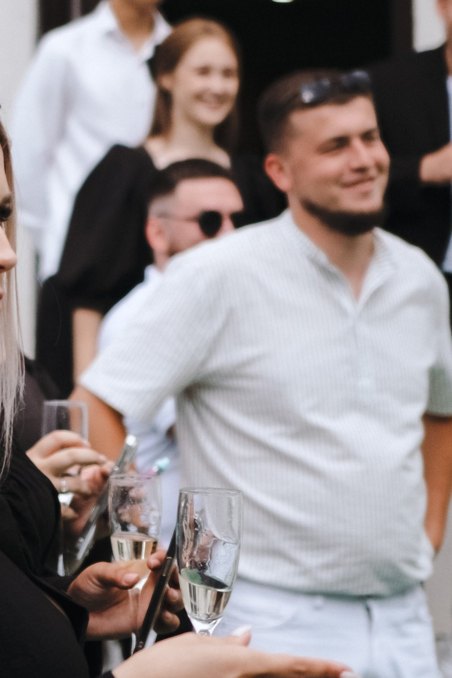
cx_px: -60
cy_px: 183
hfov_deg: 8.6
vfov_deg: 12.9
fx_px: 2995
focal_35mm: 159
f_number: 1.8
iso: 640
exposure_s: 1/4000
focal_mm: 35
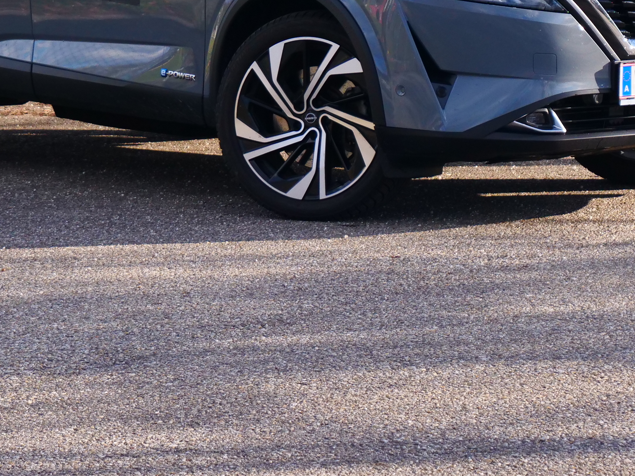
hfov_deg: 10.4
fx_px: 3504
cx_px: 355
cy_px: 36
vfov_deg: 7.7
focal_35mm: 191
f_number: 4.5
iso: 400
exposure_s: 1/500
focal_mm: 40
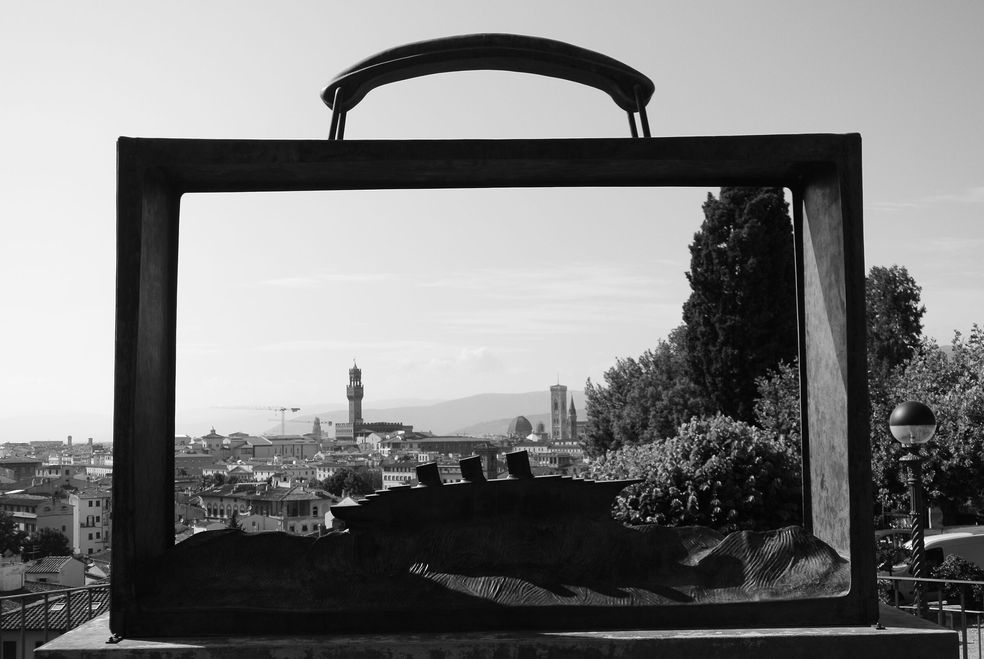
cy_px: 330
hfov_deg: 46.3
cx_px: 492
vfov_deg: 32.0
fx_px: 1149
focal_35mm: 42
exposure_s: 1/1000
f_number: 4.2
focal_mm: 15.7
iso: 100
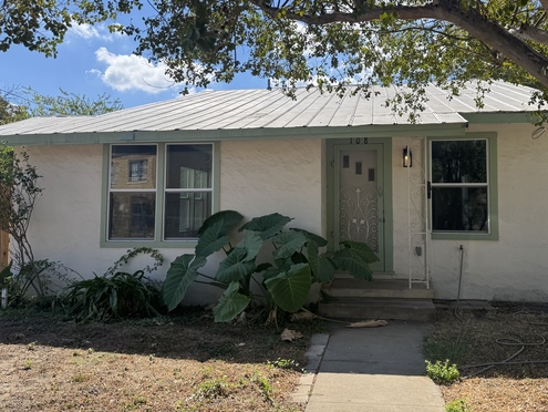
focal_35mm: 31
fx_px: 491
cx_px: 301
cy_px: 183
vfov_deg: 45.4
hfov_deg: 58.2
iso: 80
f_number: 1.78
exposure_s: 1/3597
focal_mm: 6.76
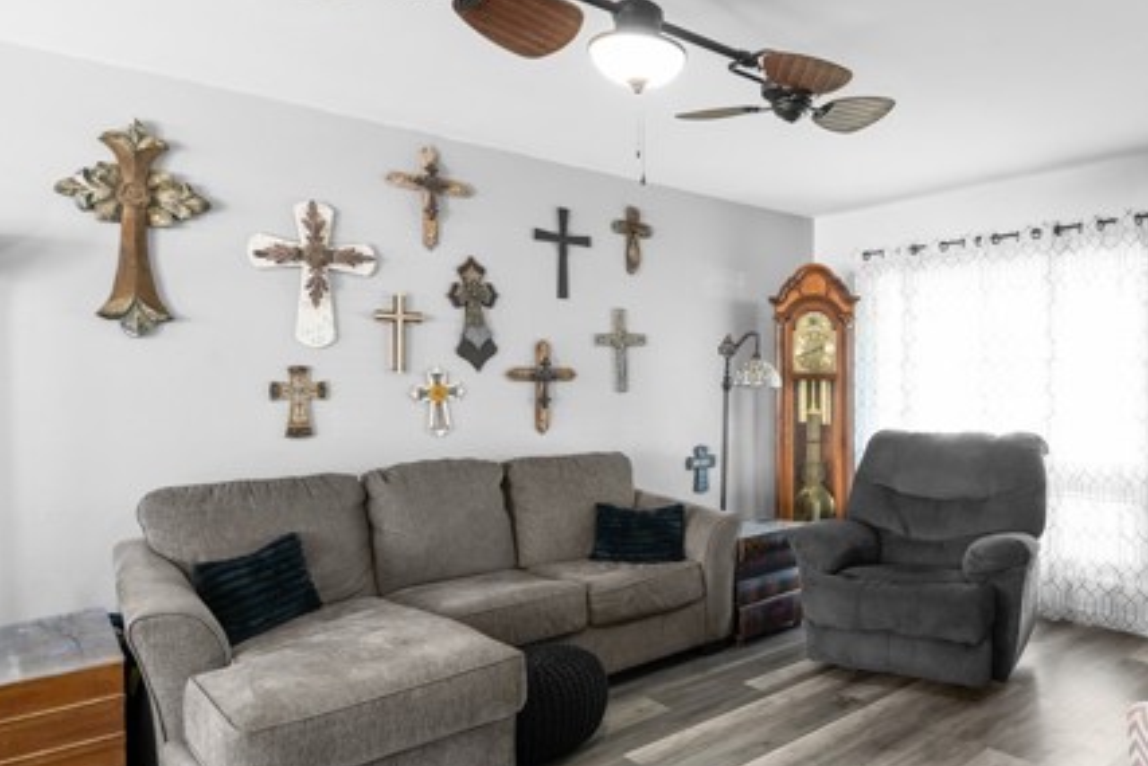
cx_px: 836
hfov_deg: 69.7
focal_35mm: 24
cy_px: 391
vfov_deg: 53.2
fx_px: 766
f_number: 8
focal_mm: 16
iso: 640
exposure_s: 1/4
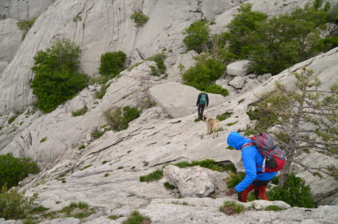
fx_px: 253
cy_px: 112
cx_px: 169
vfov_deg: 47.7
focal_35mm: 27
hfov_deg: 67.5
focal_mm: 18
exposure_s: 1/160
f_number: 6.3
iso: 100
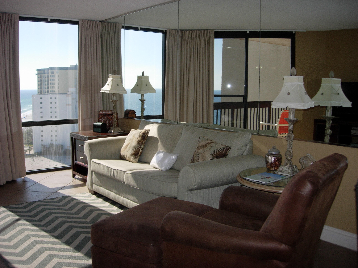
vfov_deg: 37.7
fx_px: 393
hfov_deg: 49.0
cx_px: 179
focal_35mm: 38
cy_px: 134
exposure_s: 1/836
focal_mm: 7.8
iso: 79
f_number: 2.8
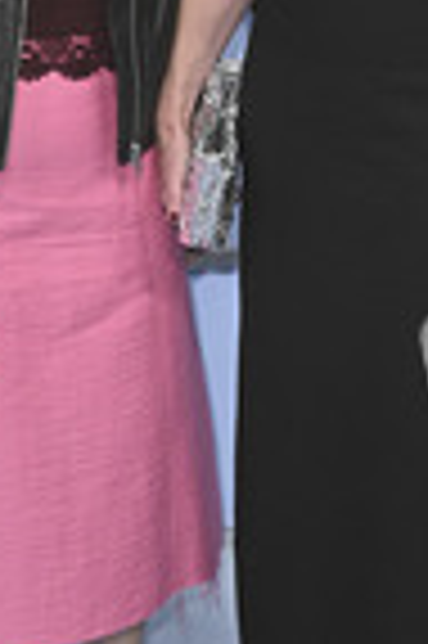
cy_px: 131
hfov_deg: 12.5
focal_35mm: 109
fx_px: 1948
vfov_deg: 18.6
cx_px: 243
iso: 1600
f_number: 6.3
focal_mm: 39
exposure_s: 1/320
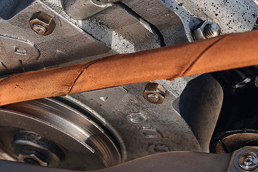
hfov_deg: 22.9
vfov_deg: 15.5
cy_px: 118
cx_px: 192
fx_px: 631
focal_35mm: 88
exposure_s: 1/100
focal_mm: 35
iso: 100
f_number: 7.1
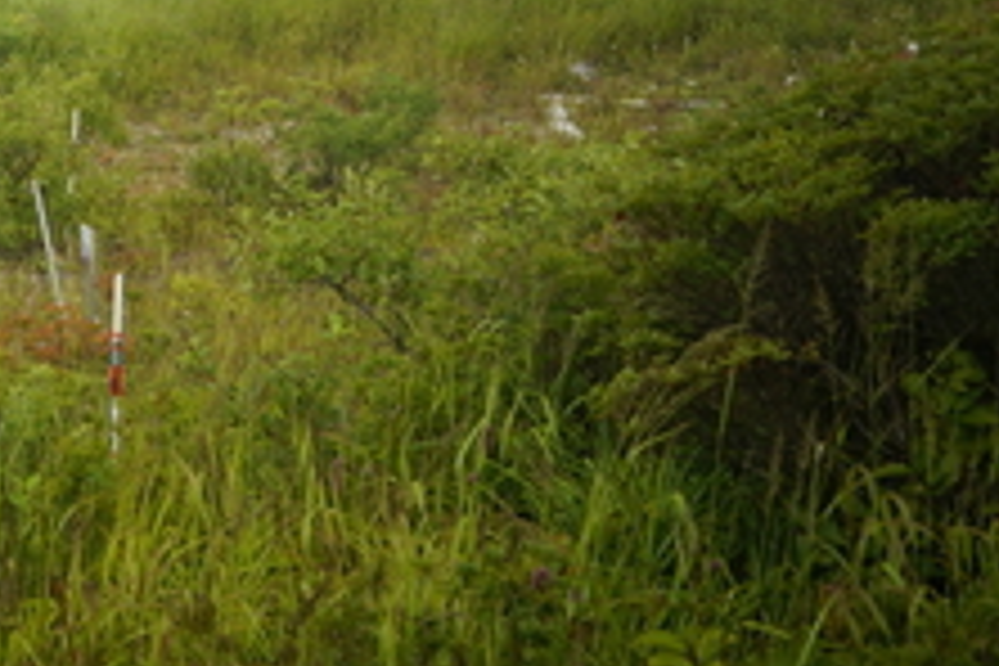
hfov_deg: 18.0
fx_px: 3052
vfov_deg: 12.3
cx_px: -47
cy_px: -40
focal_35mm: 110
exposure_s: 1/640
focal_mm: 35
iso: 500
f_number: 5.6
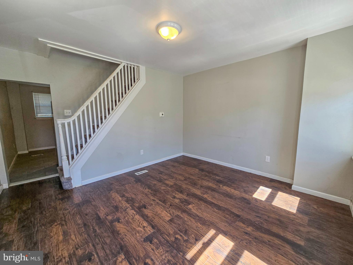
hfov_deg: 106.2
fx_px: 133
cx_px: 176
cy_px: 132
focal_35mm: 13
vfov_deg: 89.9
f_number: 2.2
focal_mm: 2.2
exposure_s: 1/120
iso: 80
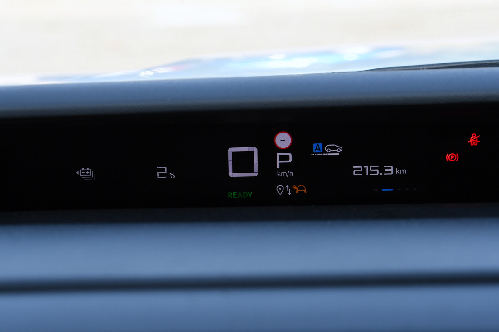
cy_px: 166
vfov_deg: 14.7
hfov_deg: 21.9
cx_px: 250
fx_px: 1289
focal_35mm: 93
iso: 100
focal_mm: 62
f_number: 6.3
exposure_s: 1/80
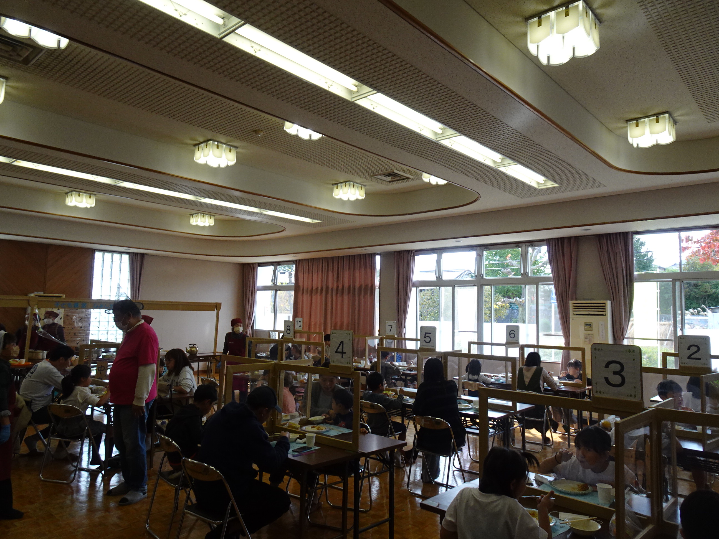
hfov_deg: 71.6
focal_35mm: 24
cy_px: 270
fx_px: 498
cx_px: 360
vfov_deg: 56.8
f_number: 3.5
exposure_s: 1/100
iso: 125
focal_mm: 4.25
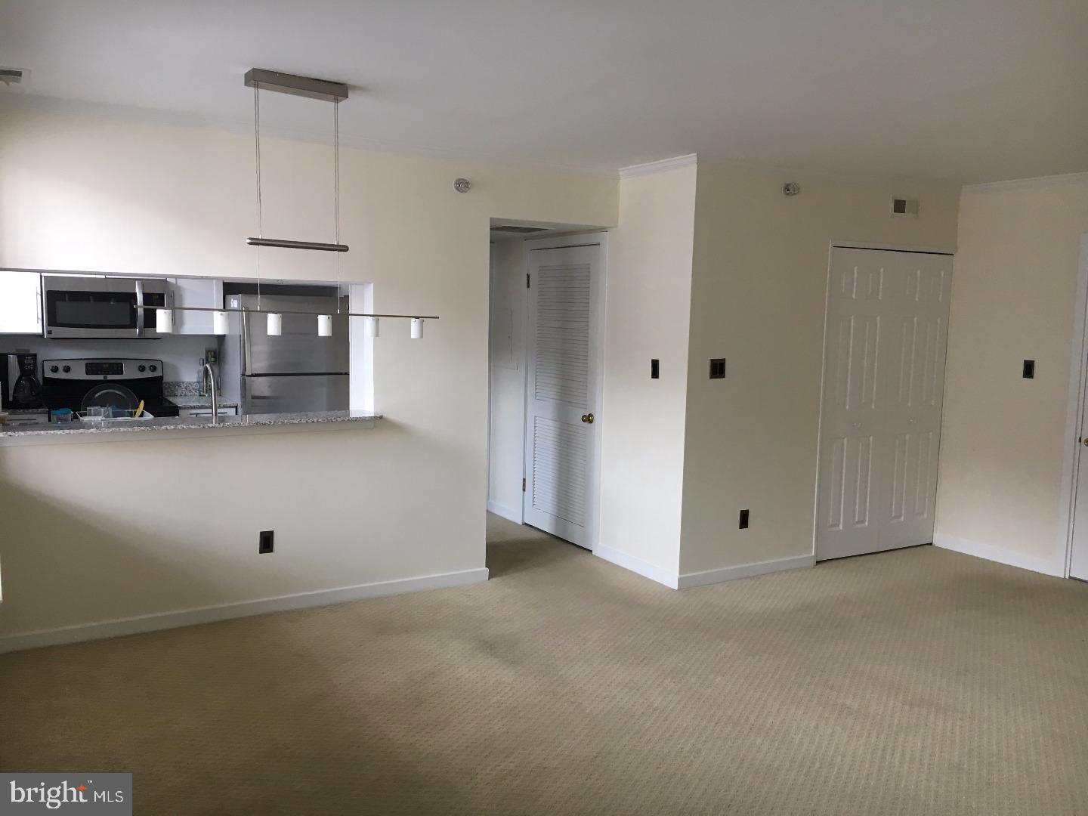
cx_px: 544
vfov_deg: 48.2
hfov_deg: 61.7
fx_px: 911
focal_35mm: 29
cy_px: 408
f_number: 2.2
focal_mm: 4.15
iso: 64
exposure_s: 1/30
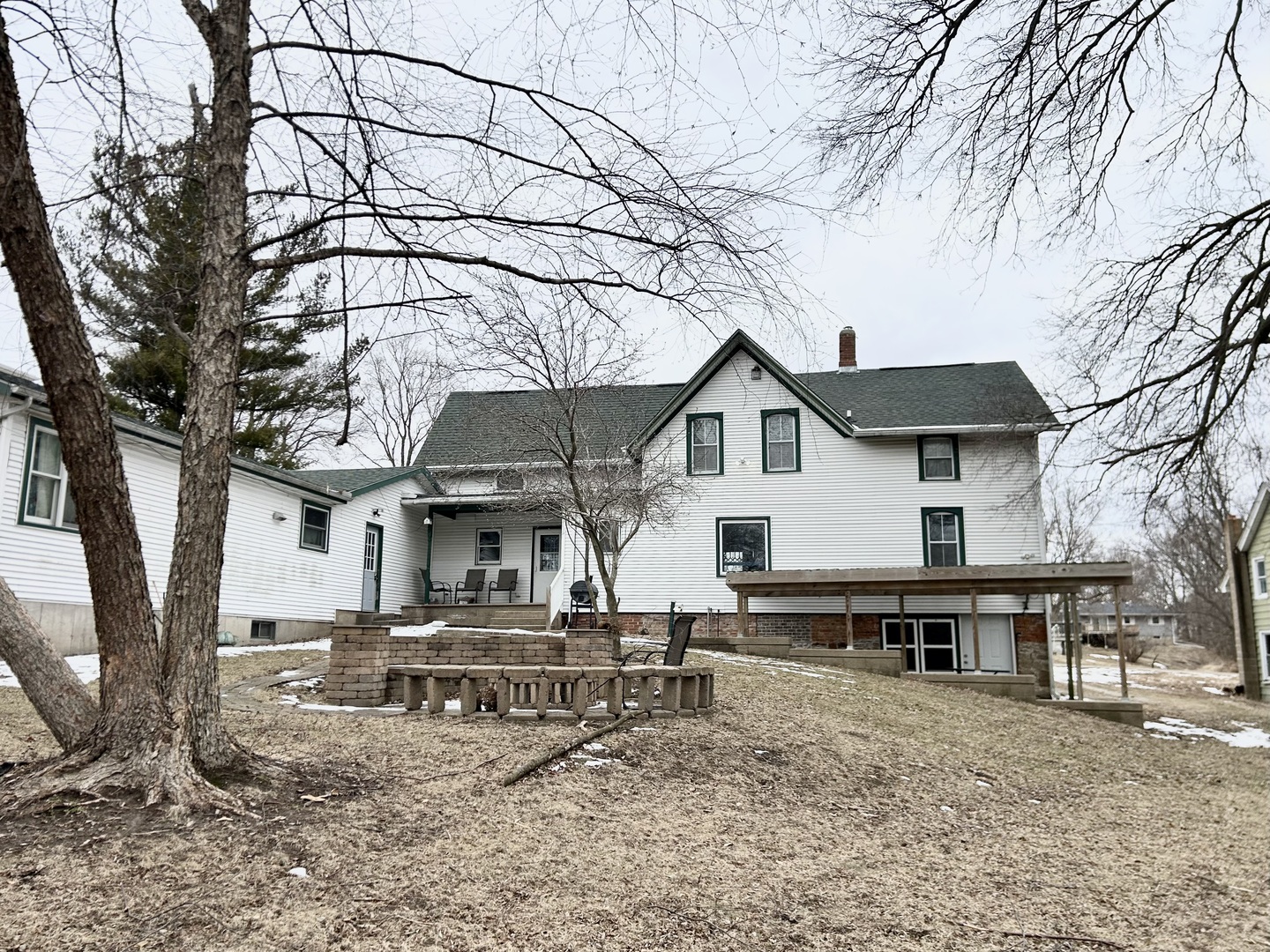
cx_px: 635
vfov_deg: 53.1
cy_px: 476
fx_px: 954
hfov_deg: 67.3
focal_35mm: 26
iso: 50
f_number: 1.5
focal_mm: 5.7
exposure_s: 1/1412
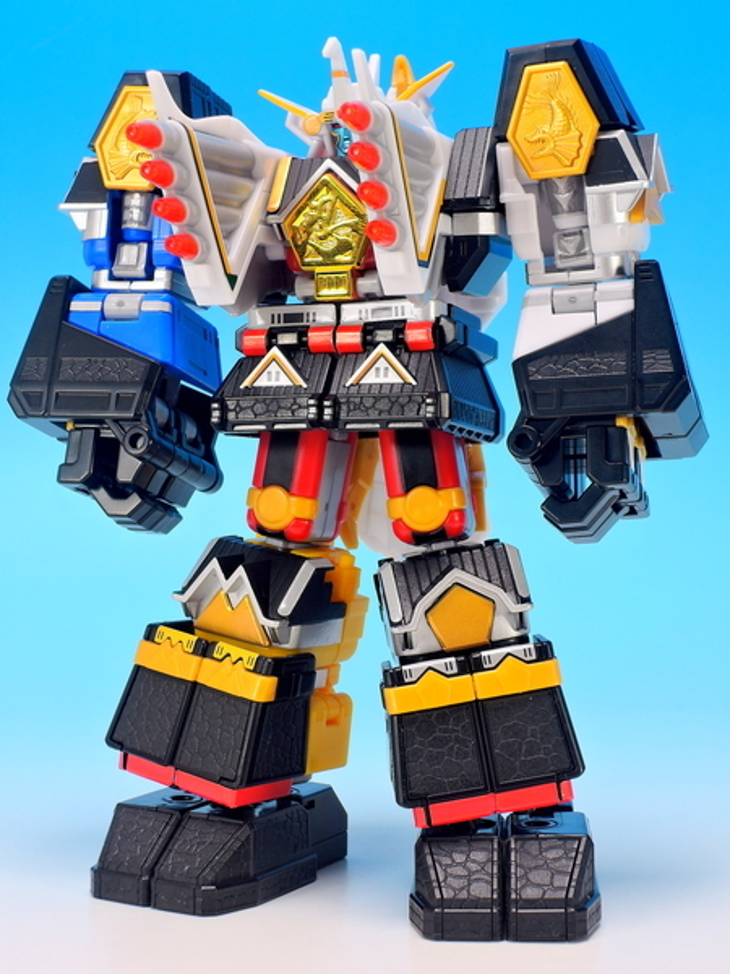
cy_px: 487
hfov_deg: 19.6
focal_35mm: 75
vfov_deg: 26.0
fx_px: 2109
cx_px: 365
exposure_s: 1/1.3
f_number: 5.8
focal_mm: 16
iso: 80
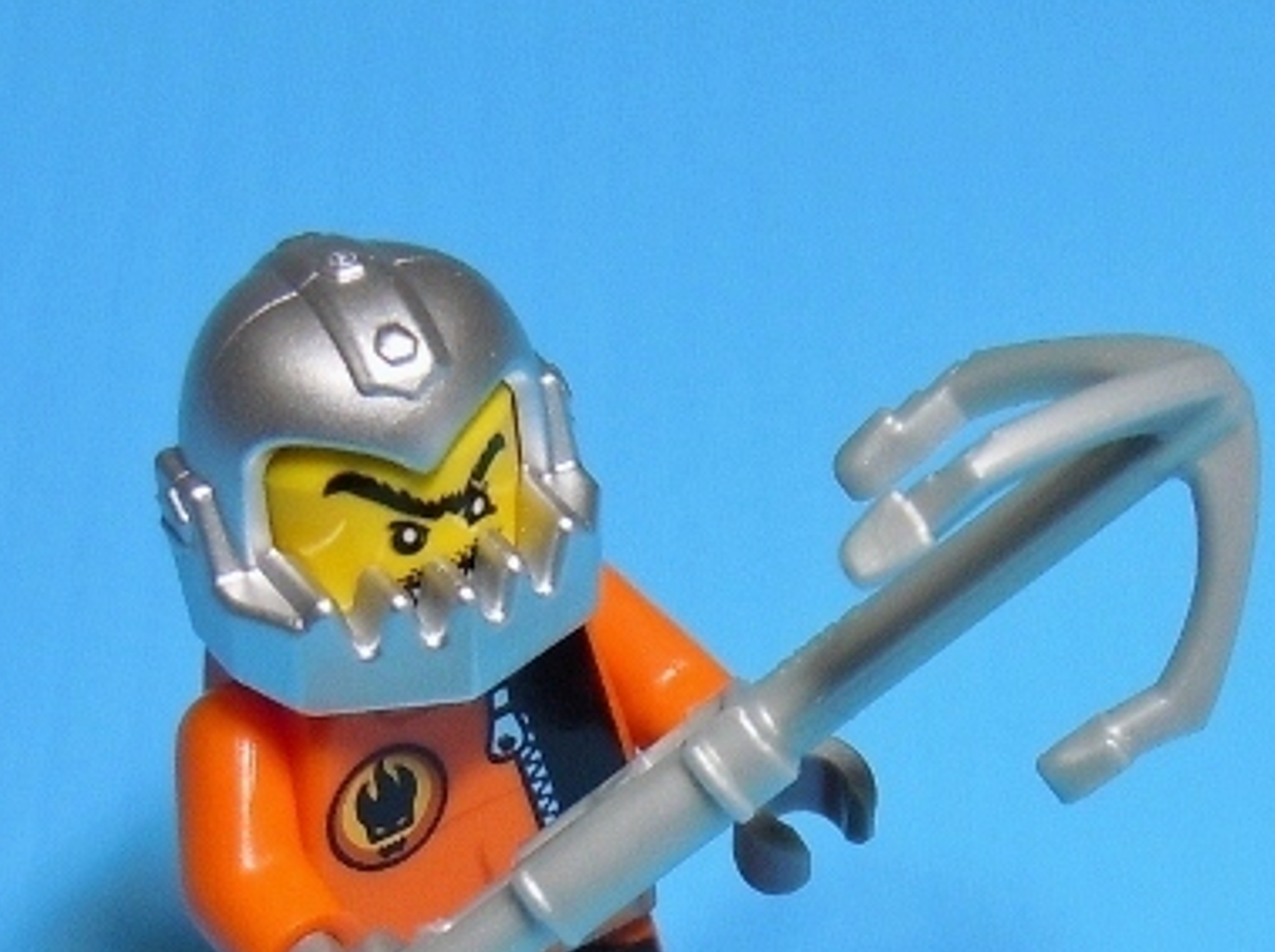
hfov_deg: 20.9
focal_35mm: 94
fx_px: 3457
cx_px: 624
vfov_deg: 15.6
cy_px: 717
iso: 200
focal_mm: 9.3
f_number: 3.9
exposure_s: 1/25
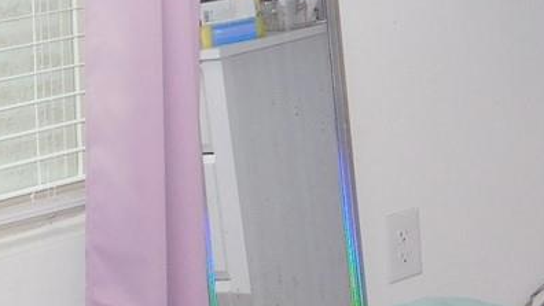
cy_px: -419
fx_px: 1905
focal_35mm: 132
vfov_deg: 8.4
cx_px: 624
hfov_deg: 15.7
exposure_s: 1/30
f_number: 3.2
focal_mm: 5.3
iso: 200
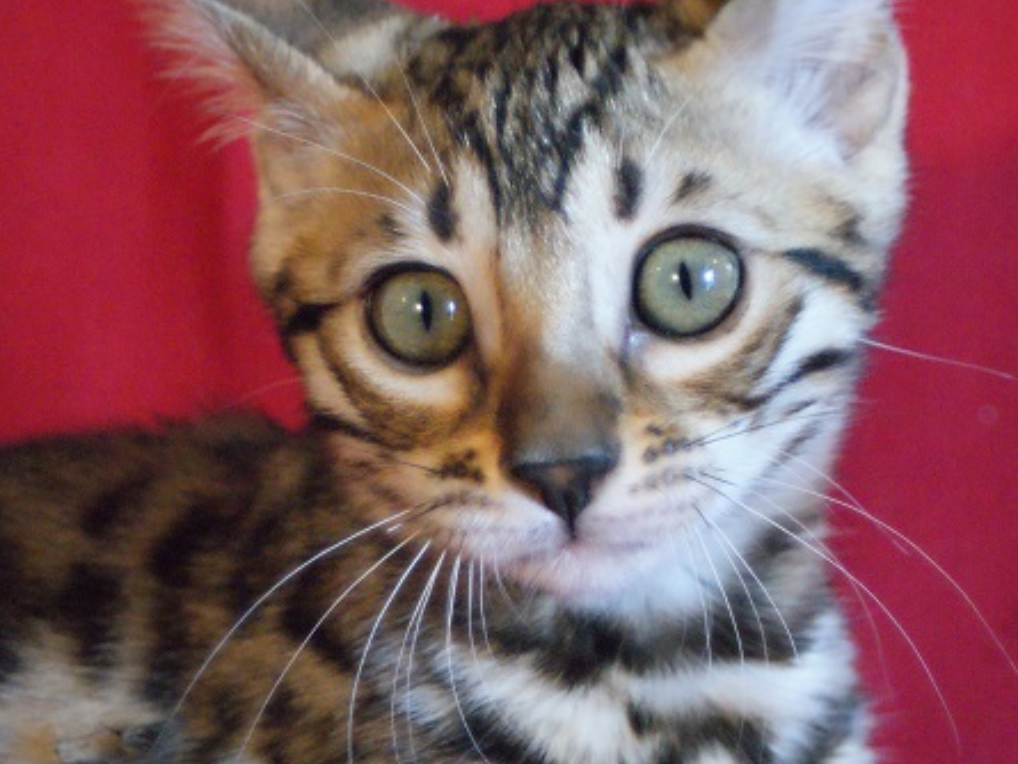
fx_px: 4001
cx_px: 467
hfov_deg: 14.5
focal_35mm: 136
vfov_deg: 10.9
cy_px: 388
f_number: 5.6
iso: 3200
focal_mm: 60
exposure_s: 1/125
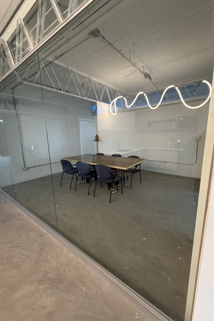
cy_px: 162
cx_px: 109
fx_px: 134
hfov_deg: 77.3
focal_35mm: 15
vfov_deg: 100.4
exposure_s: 1/60
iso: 400
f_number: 2.2
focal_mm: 2.22
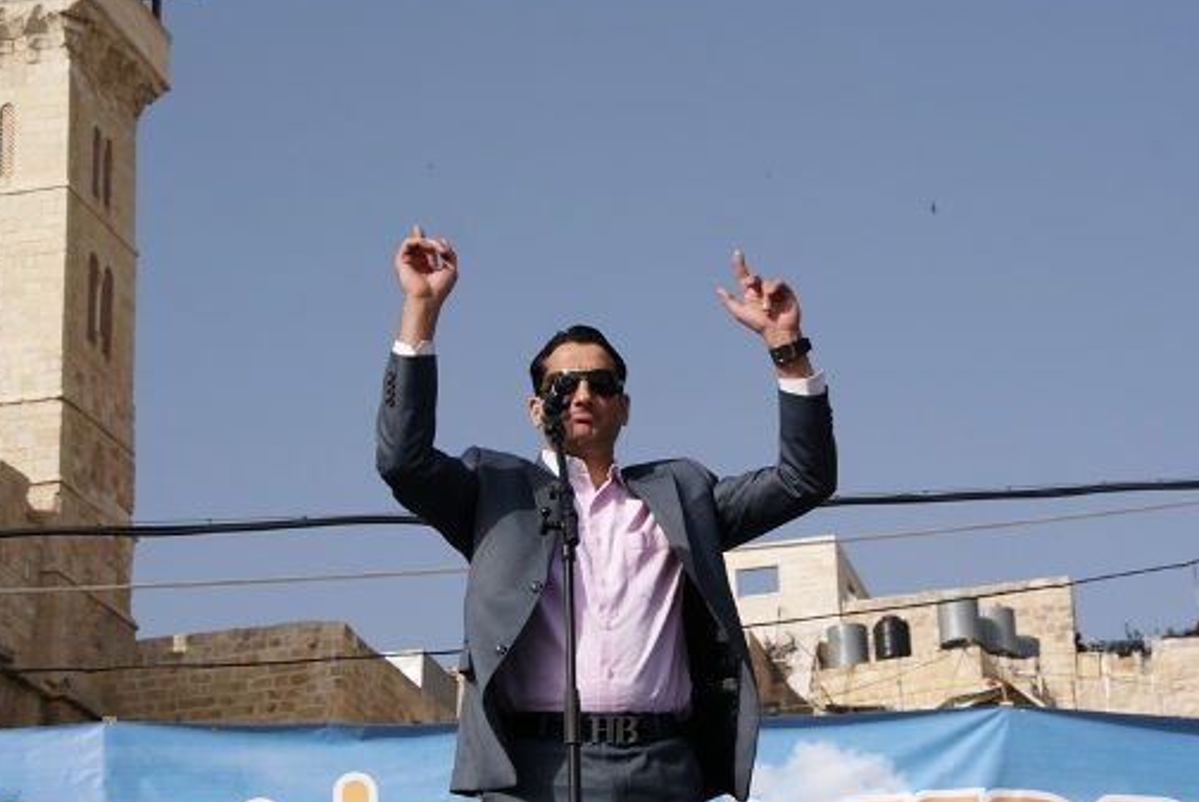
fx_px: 2854
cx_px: 707
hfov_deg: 23.7
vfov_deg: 16.0
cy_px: 459
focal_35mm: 86
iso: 100
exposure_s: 1/320
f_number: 9
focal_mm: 45
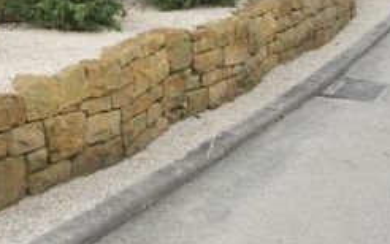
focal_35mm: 54
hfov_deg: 35.8
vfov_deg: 22.8
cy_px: -17
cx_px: 57
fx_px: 574
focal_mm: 7.27
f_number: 2.8
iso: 100
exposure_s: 1/180
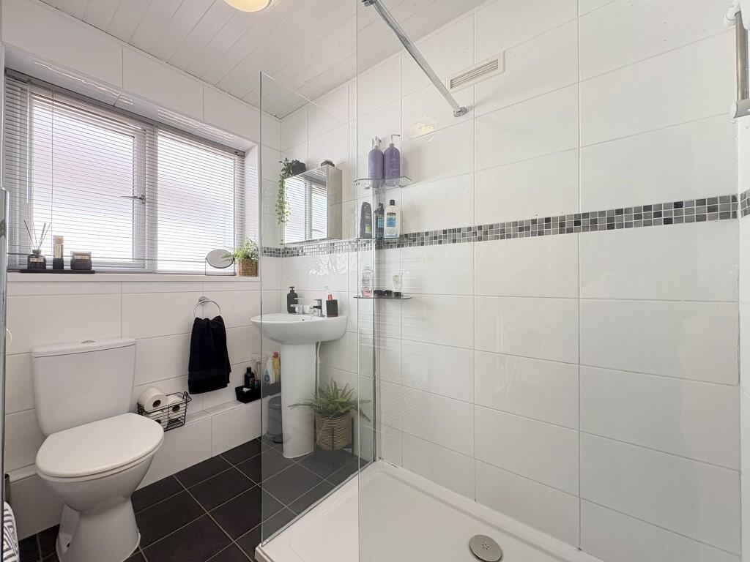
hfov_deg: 102.1
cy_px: 281
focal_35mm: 14
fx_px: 303
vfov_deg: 85.7
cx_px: 375
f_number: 2.2
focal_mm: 2.22
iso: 160
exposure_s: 1/99
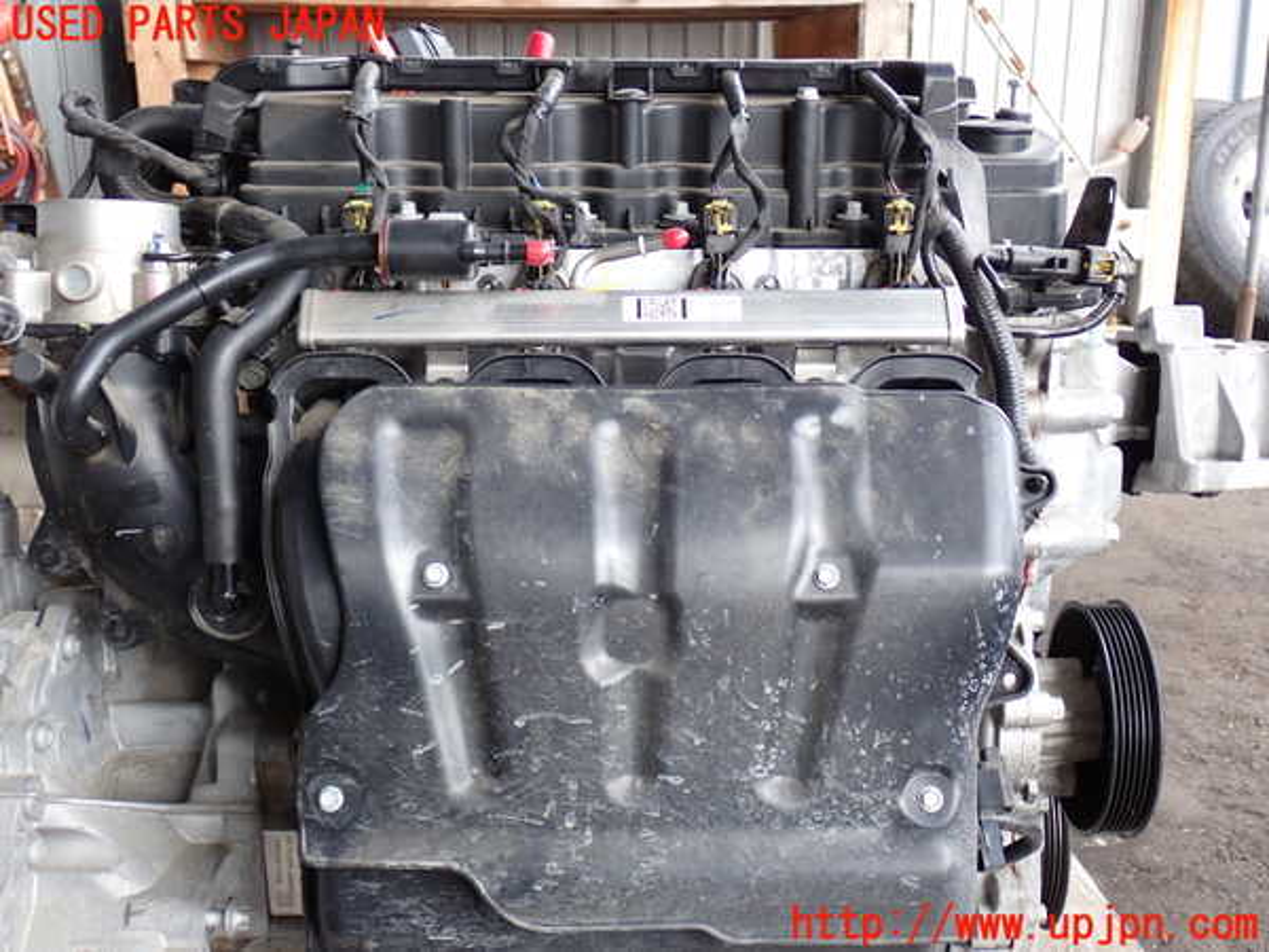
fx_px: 1503
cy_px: 476
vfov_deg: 35.1
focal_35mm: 41
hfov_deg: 45.8
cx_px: 634
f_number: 2.8
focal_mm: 7.31
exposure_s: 1/80
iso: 160
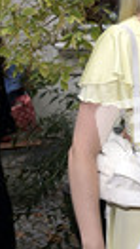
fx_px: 671
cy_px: 219
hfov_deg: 11.1
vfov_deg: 20.5
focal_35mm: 102
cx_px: 248
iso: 640
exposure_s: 1/250
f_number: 5.6
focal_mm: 32
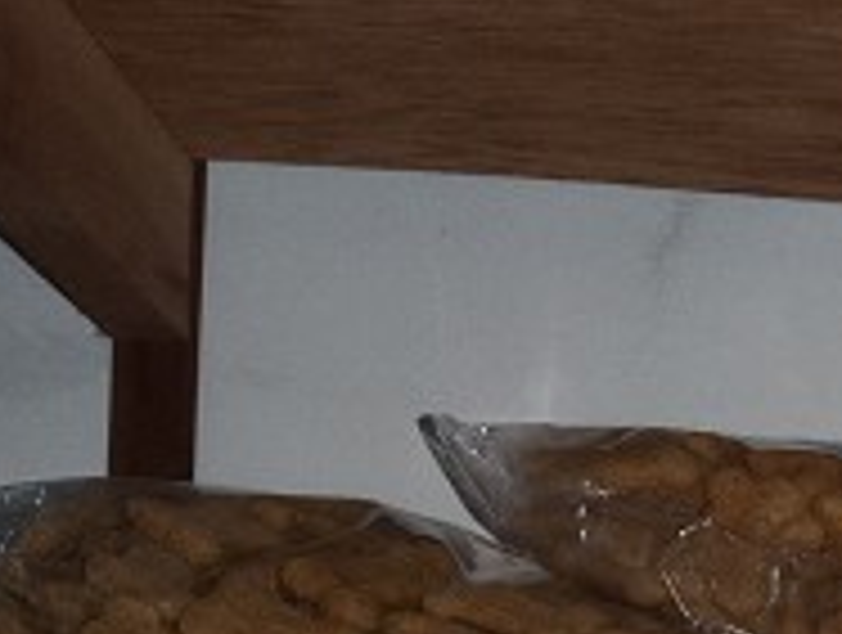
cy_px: 1232
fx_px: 2705
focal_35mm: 111
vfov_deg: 12.0
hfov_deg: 14.2
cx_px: 1774
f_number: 1.8
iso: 925
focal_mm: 3.96
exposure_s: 1/33.3
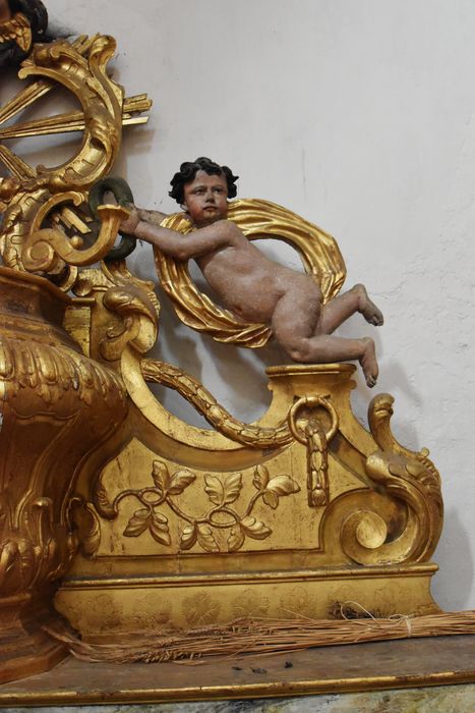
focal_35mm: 36
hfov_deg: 36.9
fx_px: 712
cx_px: 238
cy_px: 356
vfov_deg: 53.1
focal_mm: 24
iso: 5000
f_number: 4.5
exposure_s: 1/60
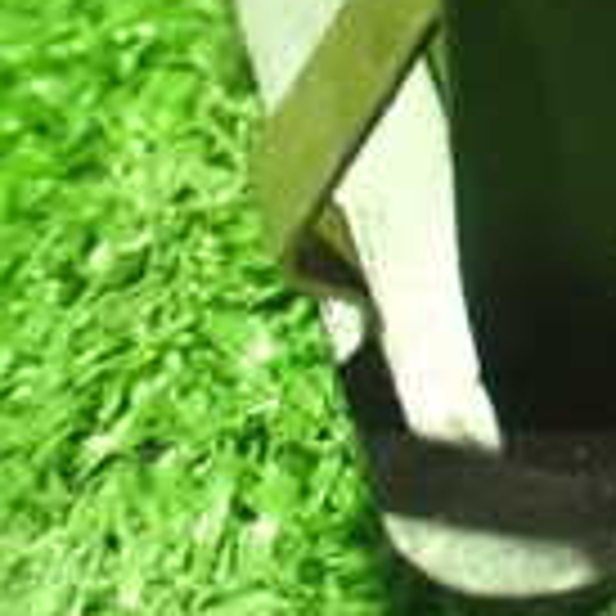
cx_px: 1201
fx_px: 2335
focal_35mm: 116
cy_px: -130
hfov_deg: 13.2
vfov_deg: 14.5
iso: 1600
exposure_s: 1/25
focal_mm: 5.4
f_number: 2.3
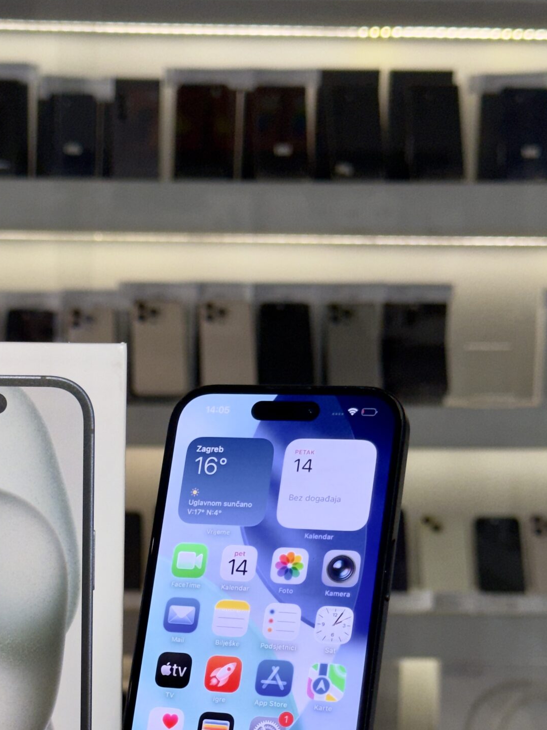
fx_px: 1791
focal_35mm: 85
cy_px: 611
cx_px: 90
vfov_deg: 22.6
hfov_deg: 17.2
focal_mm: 6.76
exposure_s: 1/227
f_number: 1.78
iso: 50
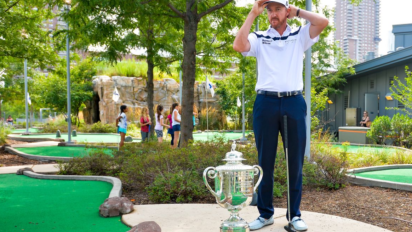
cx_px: 210
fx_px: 295
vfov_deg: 42.9
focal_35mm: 27
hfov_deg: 69.9
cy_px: 124
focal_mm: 25
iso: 125
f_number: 4.5
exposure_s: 1/200
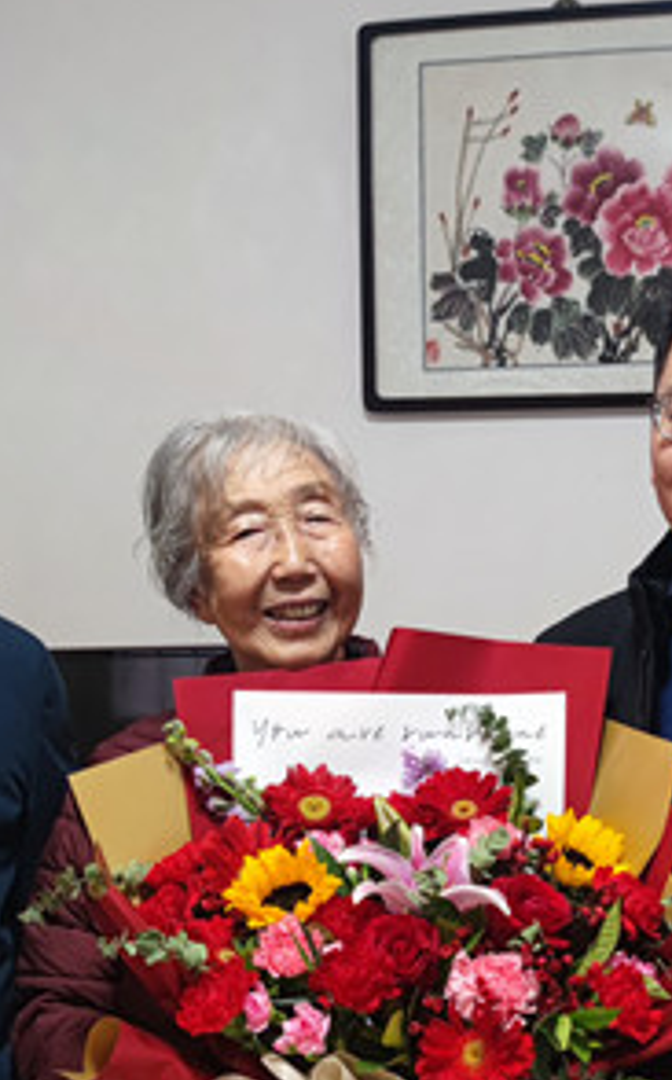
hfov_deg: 24.4
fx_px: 1528
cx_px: 529
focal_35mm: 52
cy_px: 742
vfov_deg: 38.4
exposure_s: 1/50
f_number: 1.69
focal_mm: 6.72
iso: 638
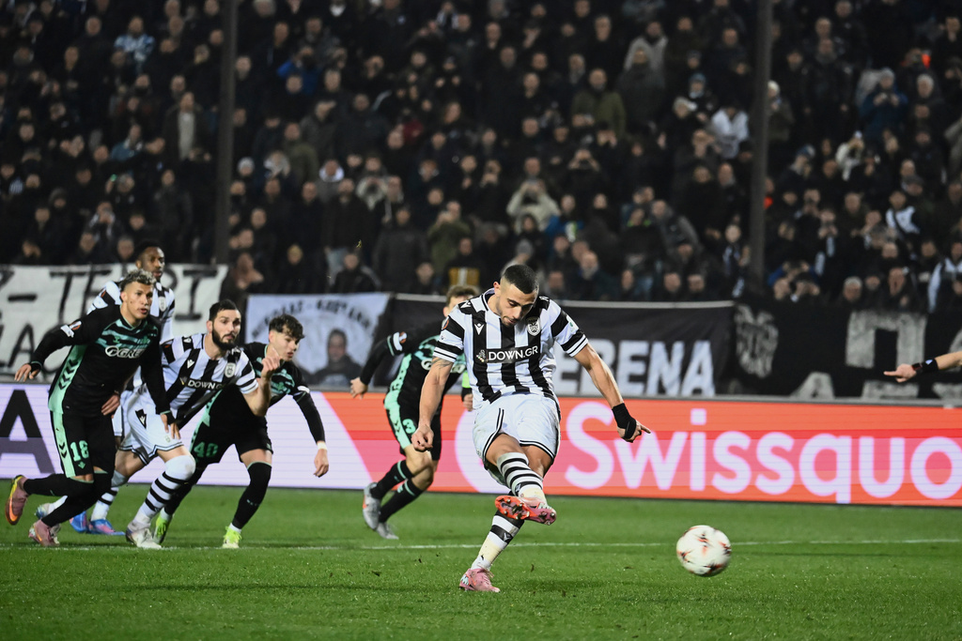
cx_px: 481
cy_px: 320
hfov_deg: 7.4
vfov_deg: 4.9
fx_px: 7483
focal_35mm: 280
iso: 12800
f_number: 5.6
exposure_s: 1/1250
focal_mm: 280
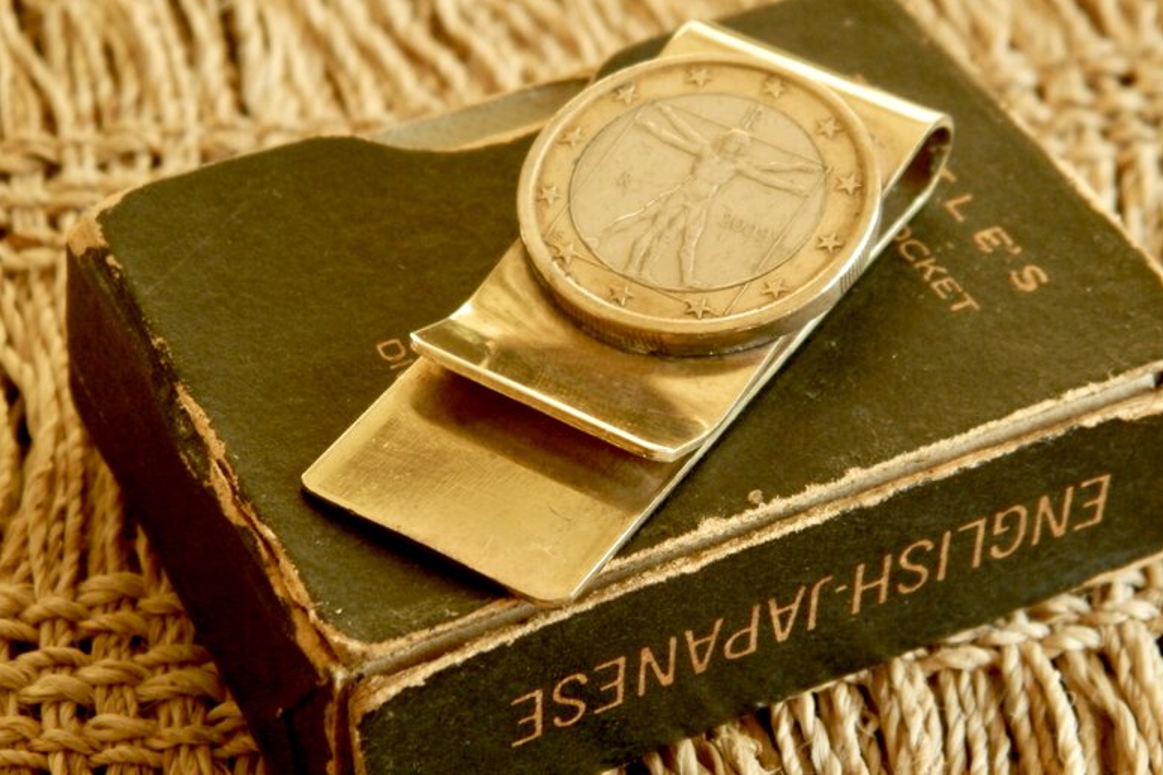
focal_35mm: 94
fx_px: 3036
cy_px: 391
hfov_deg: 21.7
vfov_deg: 14.6
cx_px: 615
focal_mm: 14.6
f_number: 4.2
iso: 200
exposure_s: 1/25
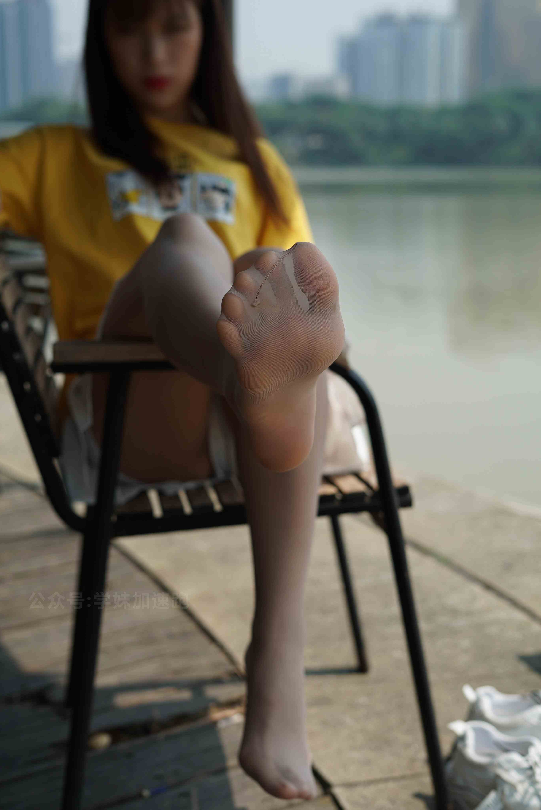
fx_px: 1171
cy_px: 402
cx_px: 277
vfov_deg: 38.2
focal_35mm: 52
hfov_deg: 26.0
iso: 100
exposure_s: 1/1000
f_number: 4
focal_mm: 50
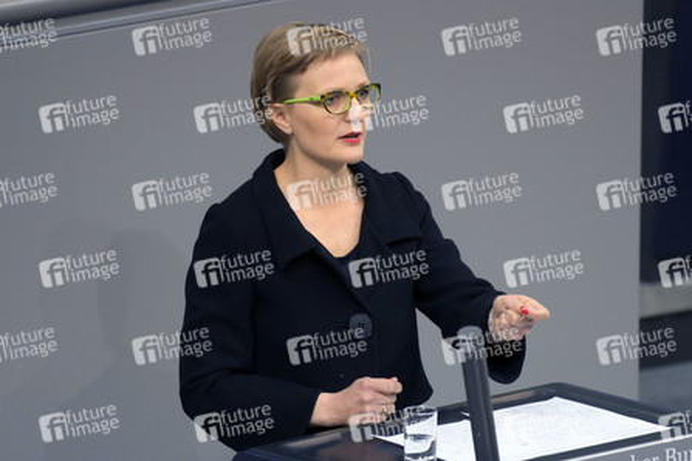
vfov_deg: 3.0
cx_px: 348
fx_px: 8918
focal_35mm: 464
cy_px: 230
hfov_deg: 4.4
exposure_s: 1/320
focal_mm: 460
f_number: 5.6
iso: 10000
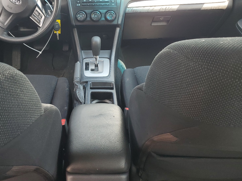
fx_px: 252
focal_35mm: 36
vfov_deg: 39.5
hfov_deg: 50.9
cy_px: 72
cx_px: 92
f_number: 1.5
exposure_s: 1/167
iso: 50
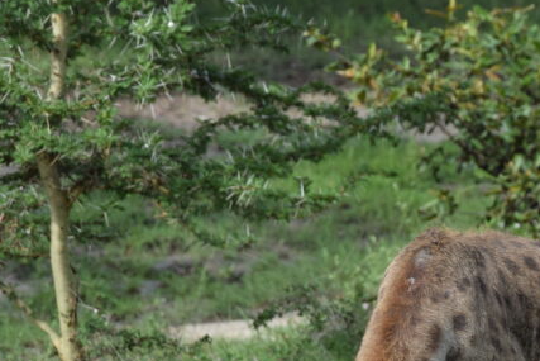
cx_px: 486
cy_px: 396
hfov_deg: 1.9
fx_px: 16190
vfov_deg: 1.3
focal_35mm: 1079
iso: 100
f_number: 11
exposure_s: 1/80
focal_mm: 300
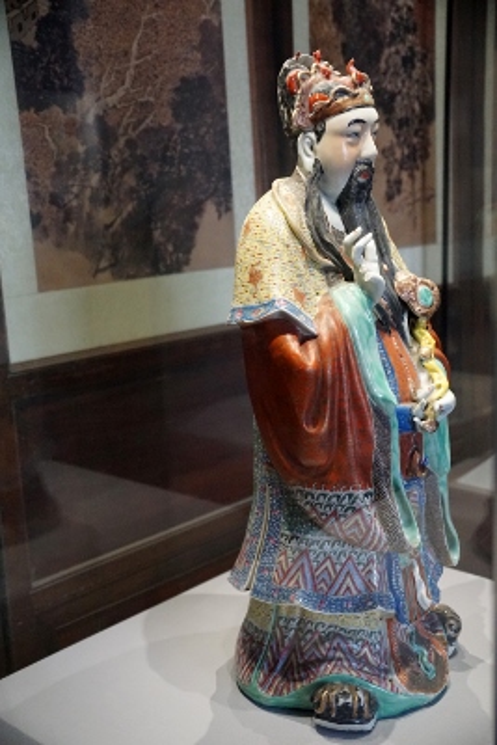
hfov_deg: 29.9
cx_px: 248
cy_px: 372
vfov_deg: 43.6
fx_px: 931
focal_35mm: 45
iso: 3200
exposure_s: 1/640
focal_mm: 30
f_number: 4
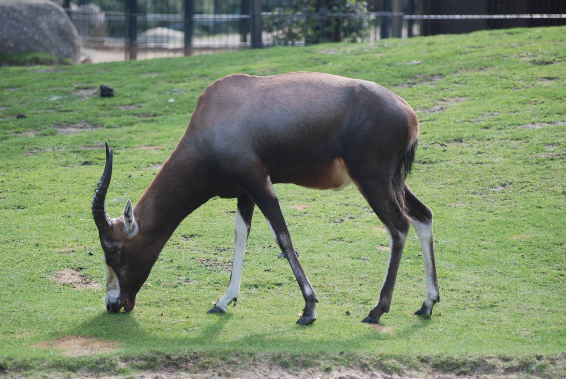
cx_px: 283
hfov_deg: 8.1
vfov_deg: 5.4
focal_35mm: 255
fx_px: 4014
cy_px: 190
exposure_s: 1/500
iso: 280
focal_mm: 170
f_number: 4.8
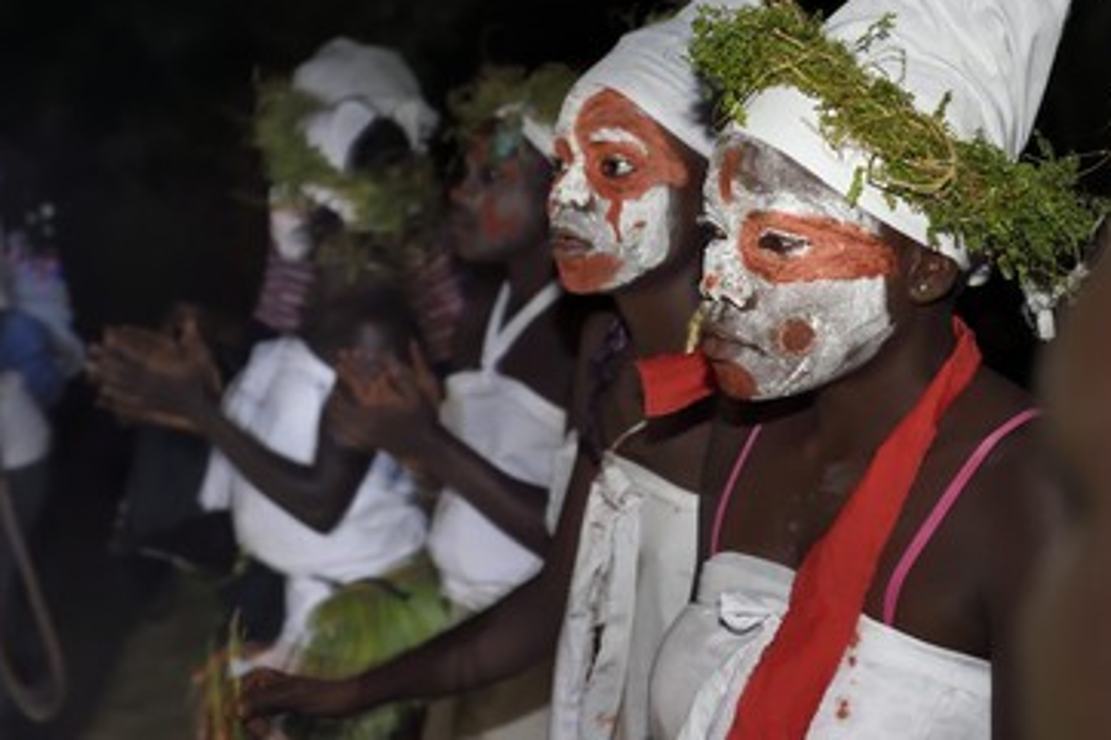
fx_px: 2005
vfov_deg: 20.9
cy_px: 335
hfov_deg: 30.9
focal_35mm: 65
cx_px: 620
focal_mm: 56
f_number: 5.6
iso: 3200
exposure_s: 1/13
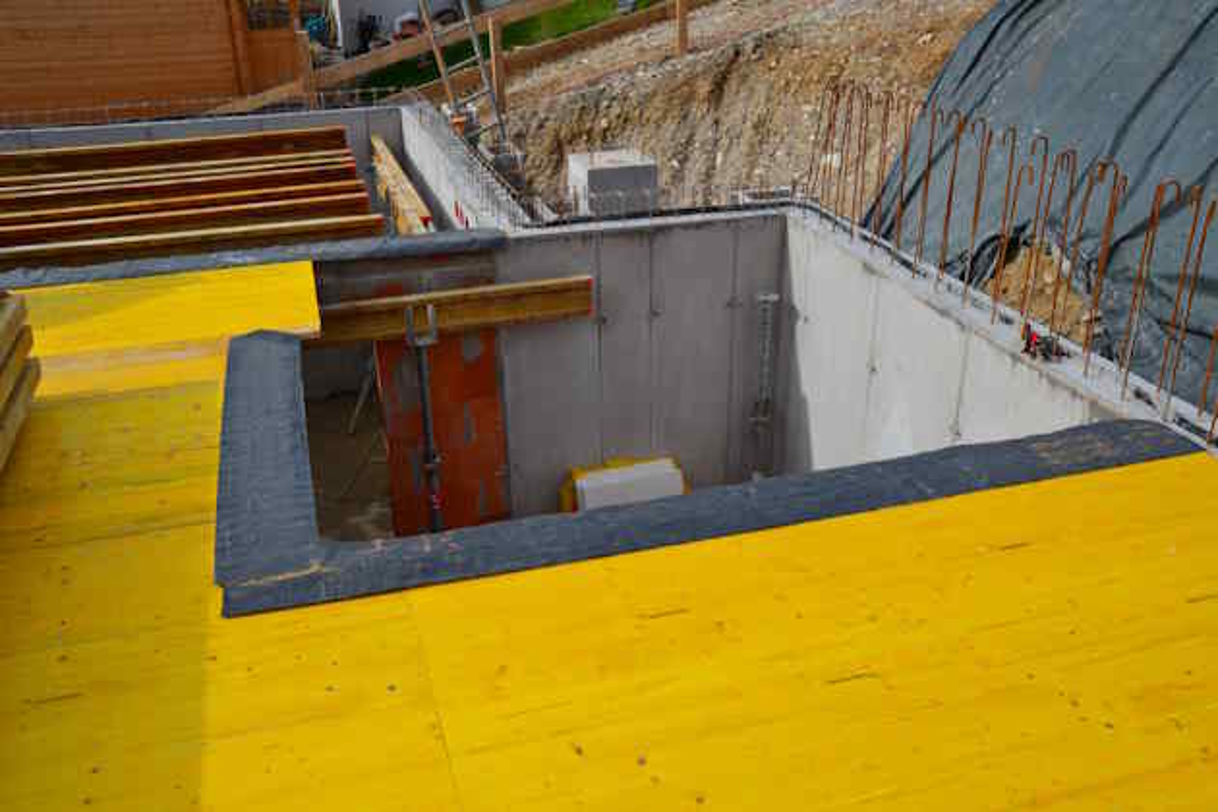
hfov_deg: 59.5
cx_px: 609
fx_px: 1066
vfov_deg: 41.7
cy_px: 406
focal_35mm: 32
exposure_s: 1/320
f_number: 9
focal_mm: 21
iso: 100
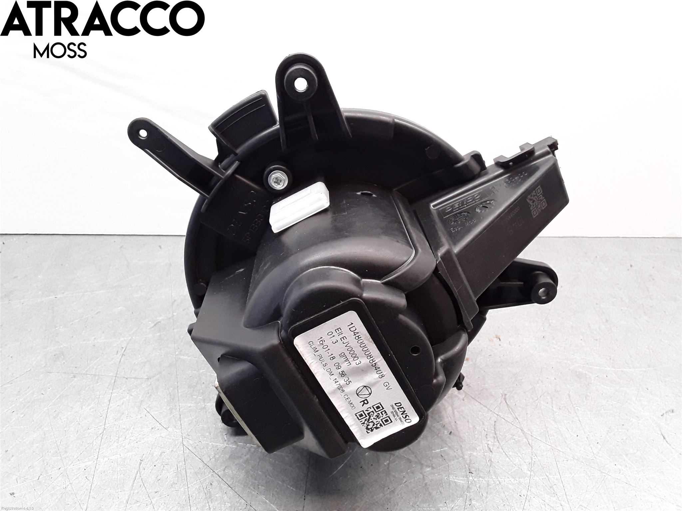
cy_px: 256
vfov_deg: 49.7
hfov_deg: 63.4
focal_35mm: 28
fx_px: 552
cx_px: 341
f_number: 1.9
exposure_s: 1/100
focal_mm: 2.91
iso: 100
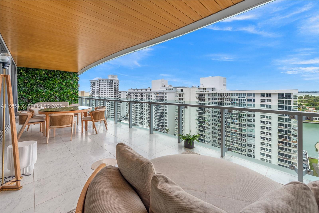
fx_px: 124
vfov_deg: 81.2
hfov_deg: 104.2
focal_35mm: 14
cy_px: 106
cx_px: 160
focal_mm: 14
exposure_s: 1/125
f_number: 8
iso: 100
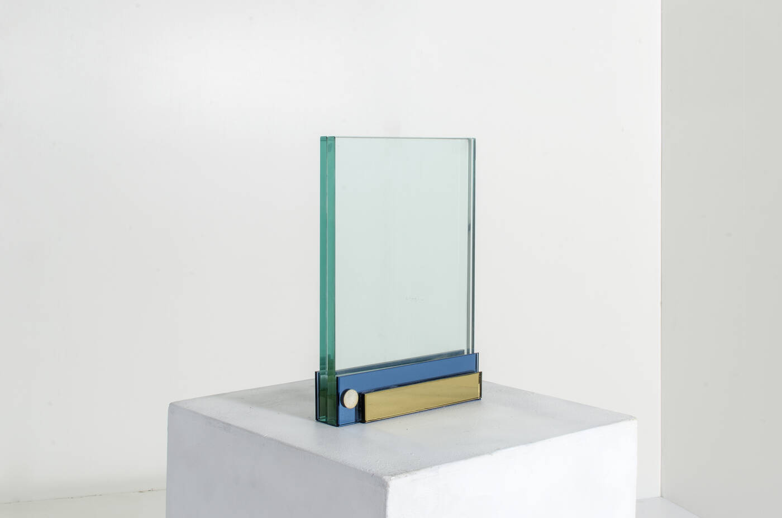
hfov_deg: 37.9
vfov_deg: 25.6
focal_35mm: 52
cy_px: 259
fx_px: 1138
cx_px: 391
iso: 100
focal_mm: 35
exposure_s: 1/160
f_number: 16
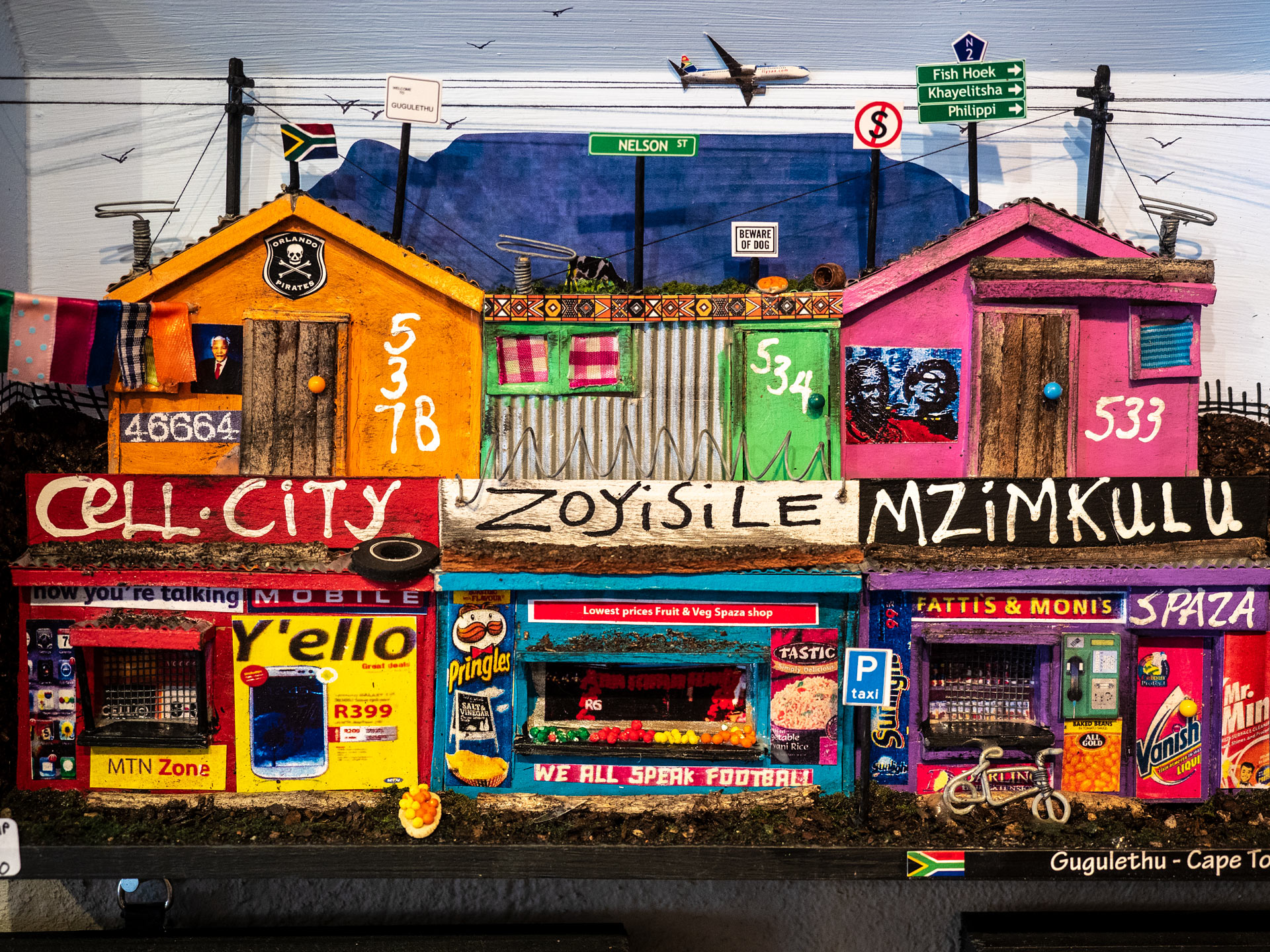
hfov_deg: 41.2
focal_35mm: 46
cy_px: 476
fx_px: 1688
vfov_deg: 31.5
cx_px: 635
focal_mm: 23
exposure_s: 1/80
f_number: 2.8
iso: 640
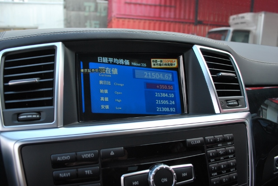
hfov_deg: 67.3
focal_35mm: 27
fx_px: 209
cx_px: 139
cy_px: 93
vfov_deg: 48.0
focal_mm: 18
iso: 180
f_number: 5.6
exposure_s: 1/125
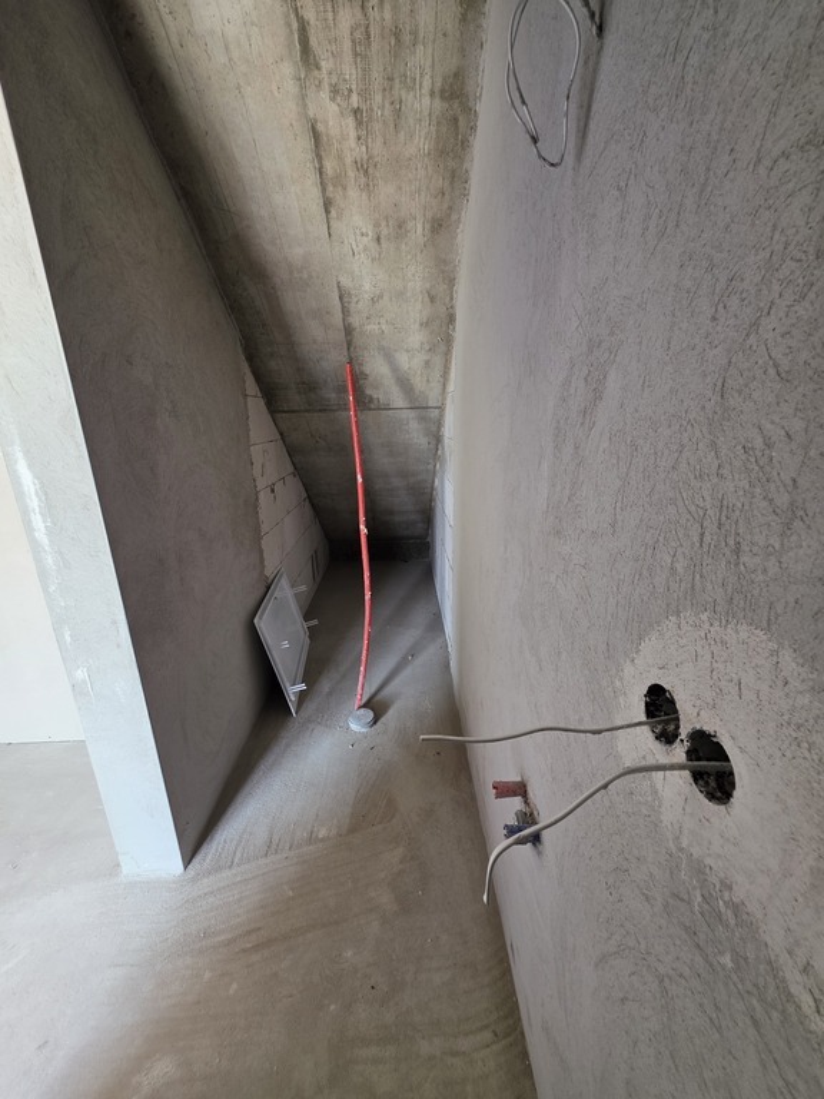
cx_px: 412
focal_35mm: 13
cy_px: 550
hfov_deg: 89.9
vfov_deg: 106.2
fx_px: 413
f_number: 1.9
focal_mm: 2.2
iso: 125
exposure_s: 1/100
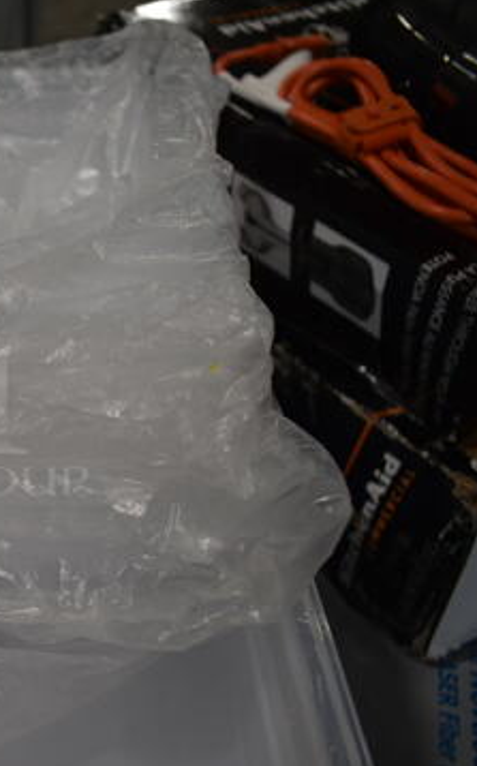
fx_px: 980
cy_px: 392
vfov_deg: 42.7
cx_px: -130
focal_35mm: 47
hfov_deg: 24.2
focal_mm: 18
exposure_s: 1/40
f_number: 3.5
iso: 100
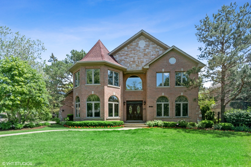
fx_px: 119
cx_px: 126
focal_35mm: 17
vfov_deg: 70.4
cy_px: 84
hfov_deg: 93.3
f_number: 8
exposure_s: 1/350
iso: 200
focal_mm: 17
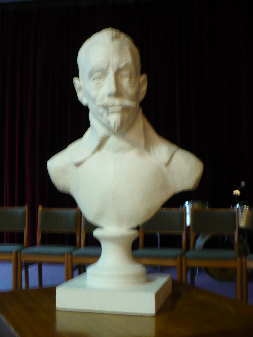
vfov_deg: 39.7
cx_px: 126
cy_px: 168
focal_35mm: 48
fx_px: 468
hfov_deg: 30.3
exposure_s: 1/8
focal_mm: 7.9
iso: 200
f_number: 3
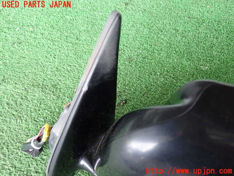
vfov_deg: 44.2
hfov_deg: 56.8
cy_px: 88
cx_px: 117
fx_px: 216
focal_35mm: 32
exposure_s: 1/30
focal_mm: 5.79
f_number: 2.4
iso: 500
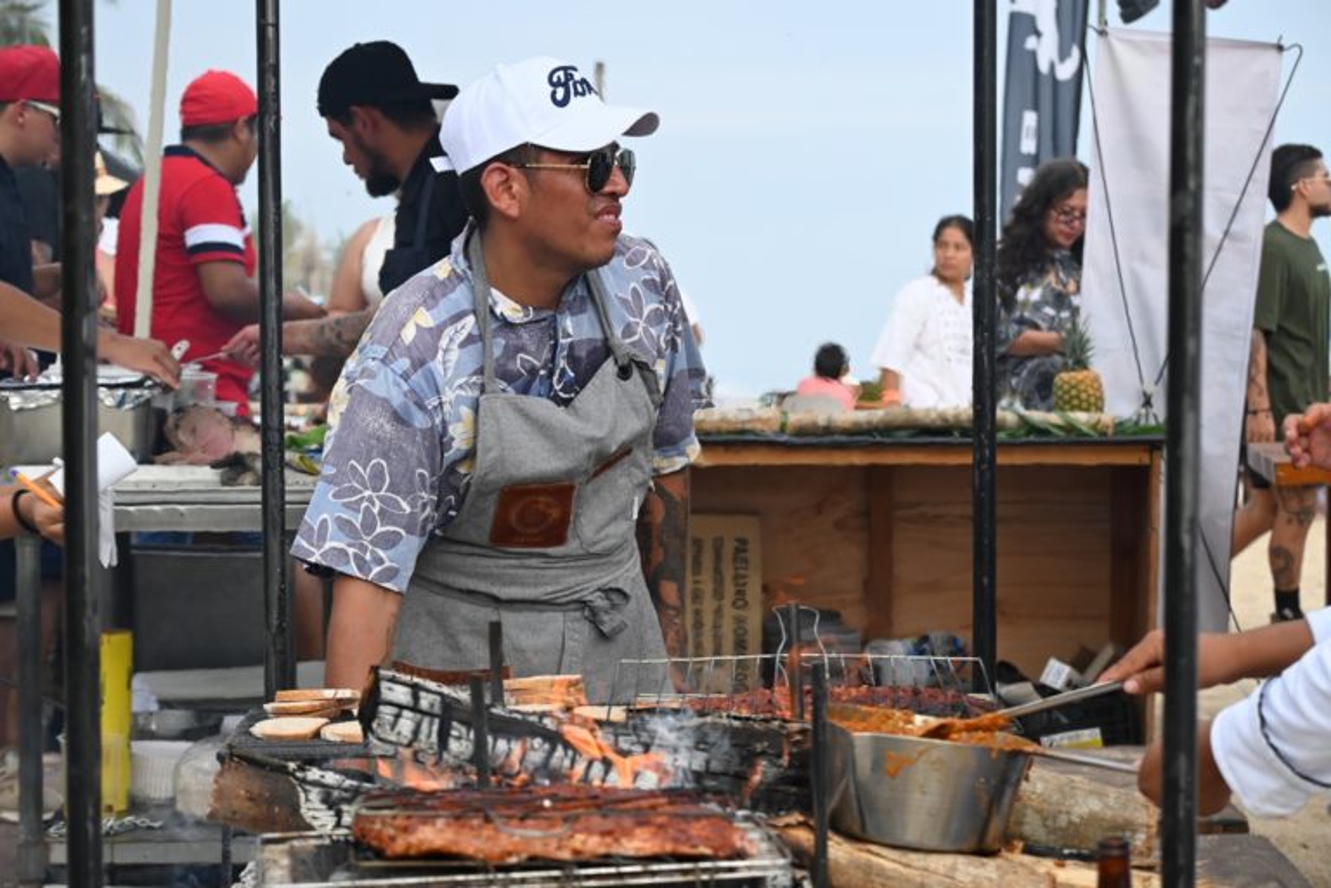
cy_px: 444
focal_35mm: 102
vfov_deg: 13.4
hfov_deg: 20.0
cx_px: 666
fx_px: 3771
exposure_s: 1/250
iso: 100
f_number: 5.6
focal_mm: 68
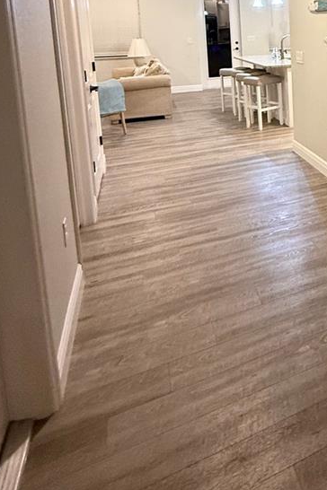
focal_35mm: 32
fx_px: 436
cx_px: 393
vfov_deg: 53.4
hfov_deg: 33.4
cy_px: 75
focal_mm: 2.22
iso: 500
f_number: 2.2
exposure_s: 1/60
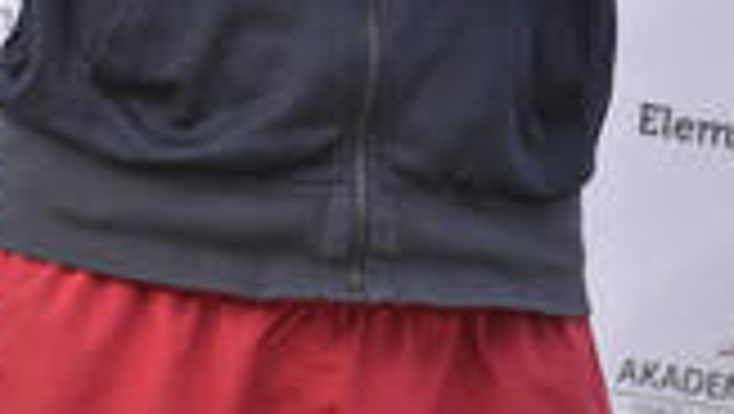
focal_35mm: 699
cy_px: -524
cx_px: 77
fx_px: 13616
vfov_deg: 1.7
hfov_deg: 3.1
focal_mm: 170
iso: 400
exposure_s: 1/2000
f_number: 4
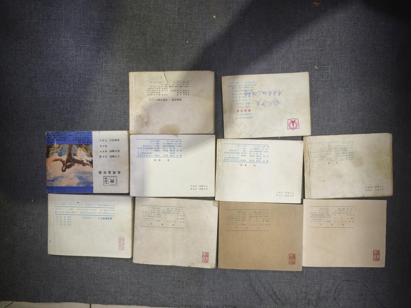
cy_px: 154
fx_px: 273
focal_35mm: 23
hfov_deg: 73.9
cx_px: 206
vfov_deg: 58.9
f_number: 1.57
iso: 477
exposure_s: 1/100
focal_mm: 5.6
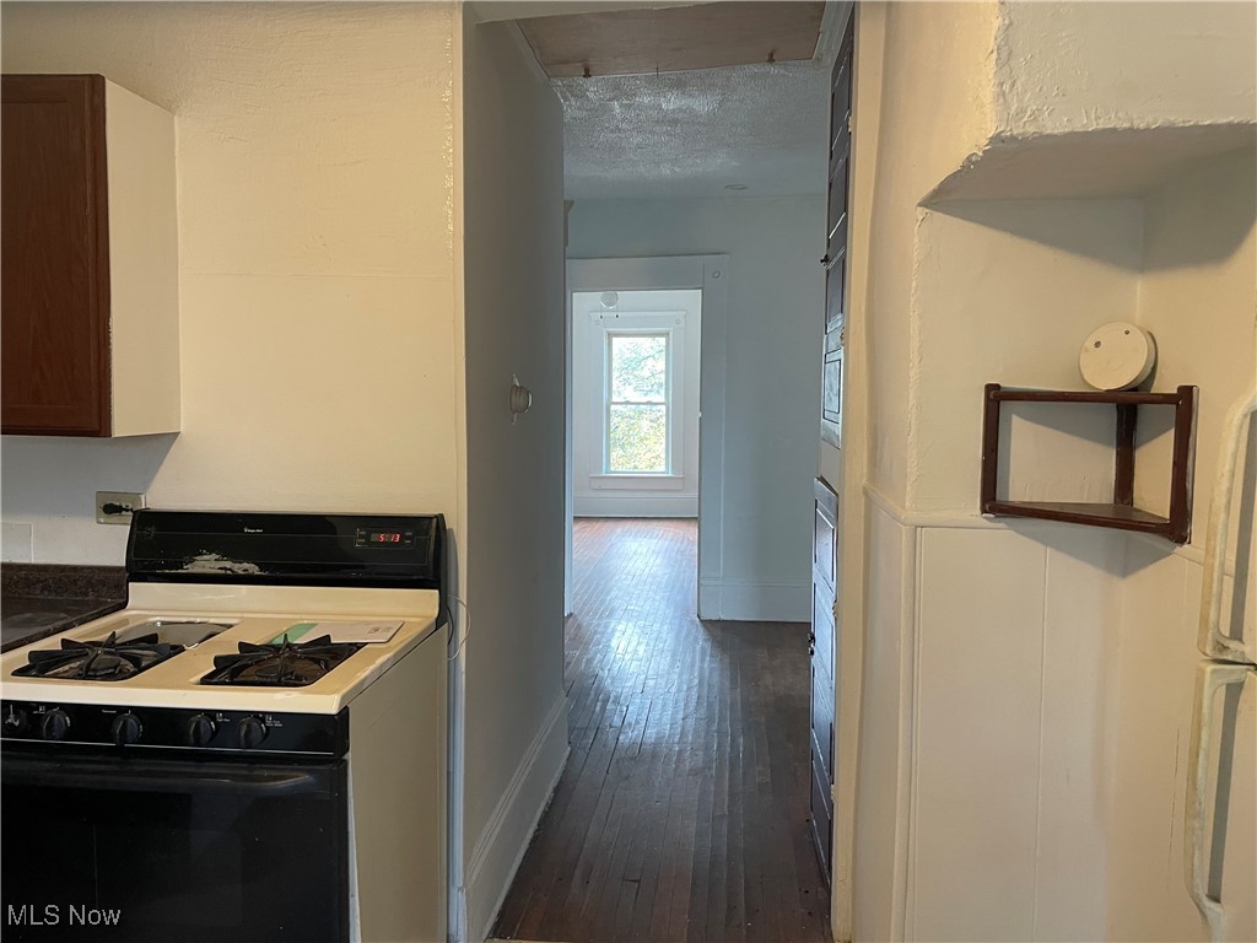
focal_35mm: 26
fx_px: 944
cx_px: 628
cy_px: 472
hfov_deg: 67.3
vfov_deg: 53.1
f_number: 1.6
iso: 320
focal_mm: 4.2
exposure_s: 1/60
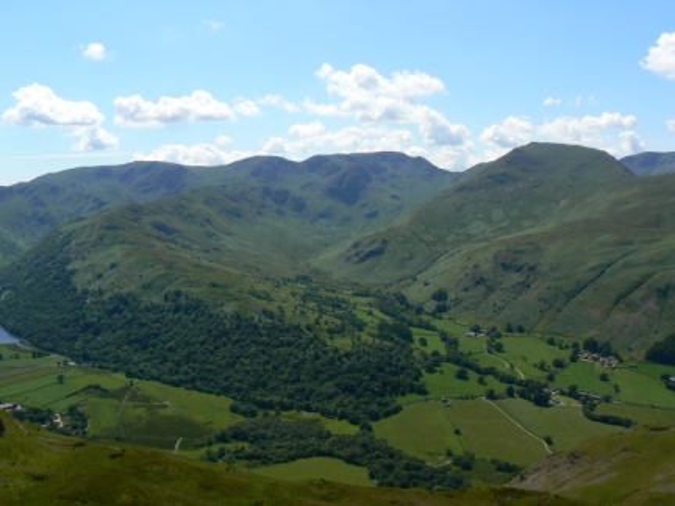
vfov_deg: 39.7
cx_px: 338
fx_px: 702
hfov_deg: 51.4
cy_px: 253
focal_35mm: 36
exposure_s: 1/500
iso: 80
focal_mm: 6
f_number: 7.1
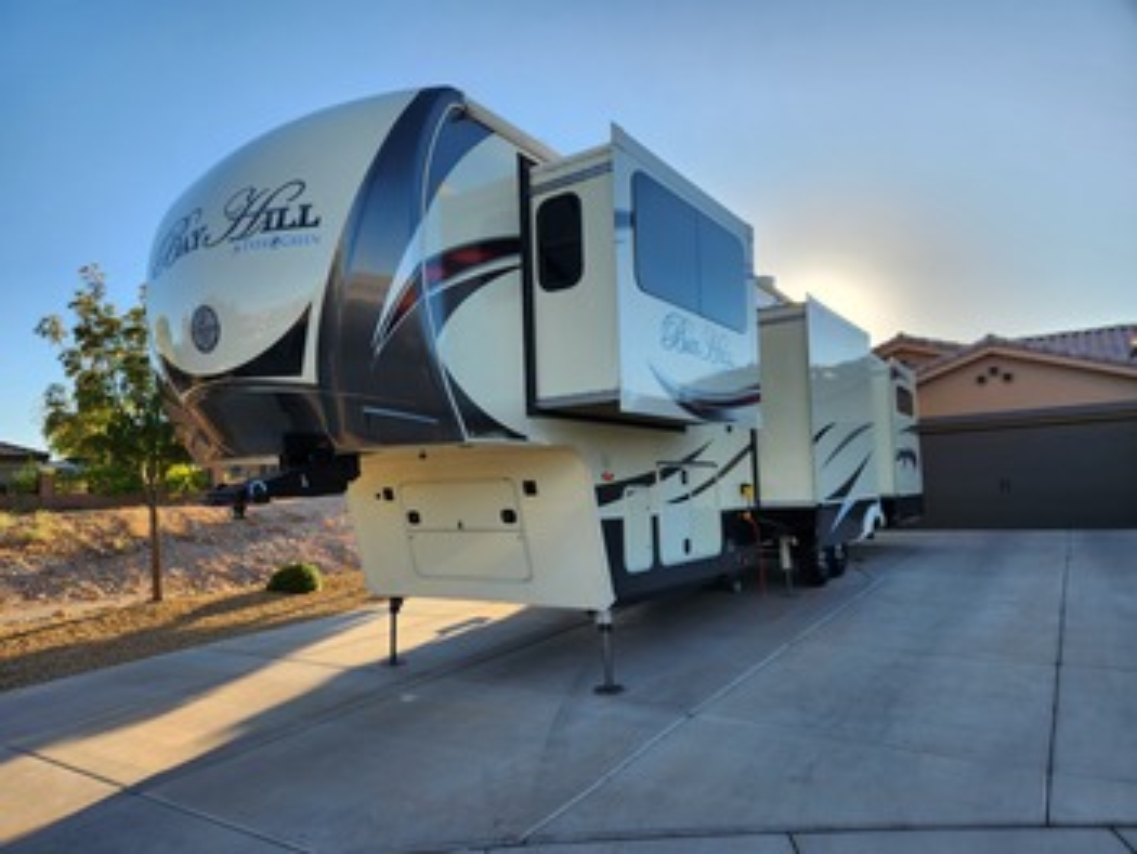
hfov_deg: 73.9
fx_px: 756
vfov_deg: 58.9
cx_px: 568
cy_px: 427
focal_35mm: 23
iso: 20
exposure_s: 1/917
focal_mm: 5.4
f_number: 1.8
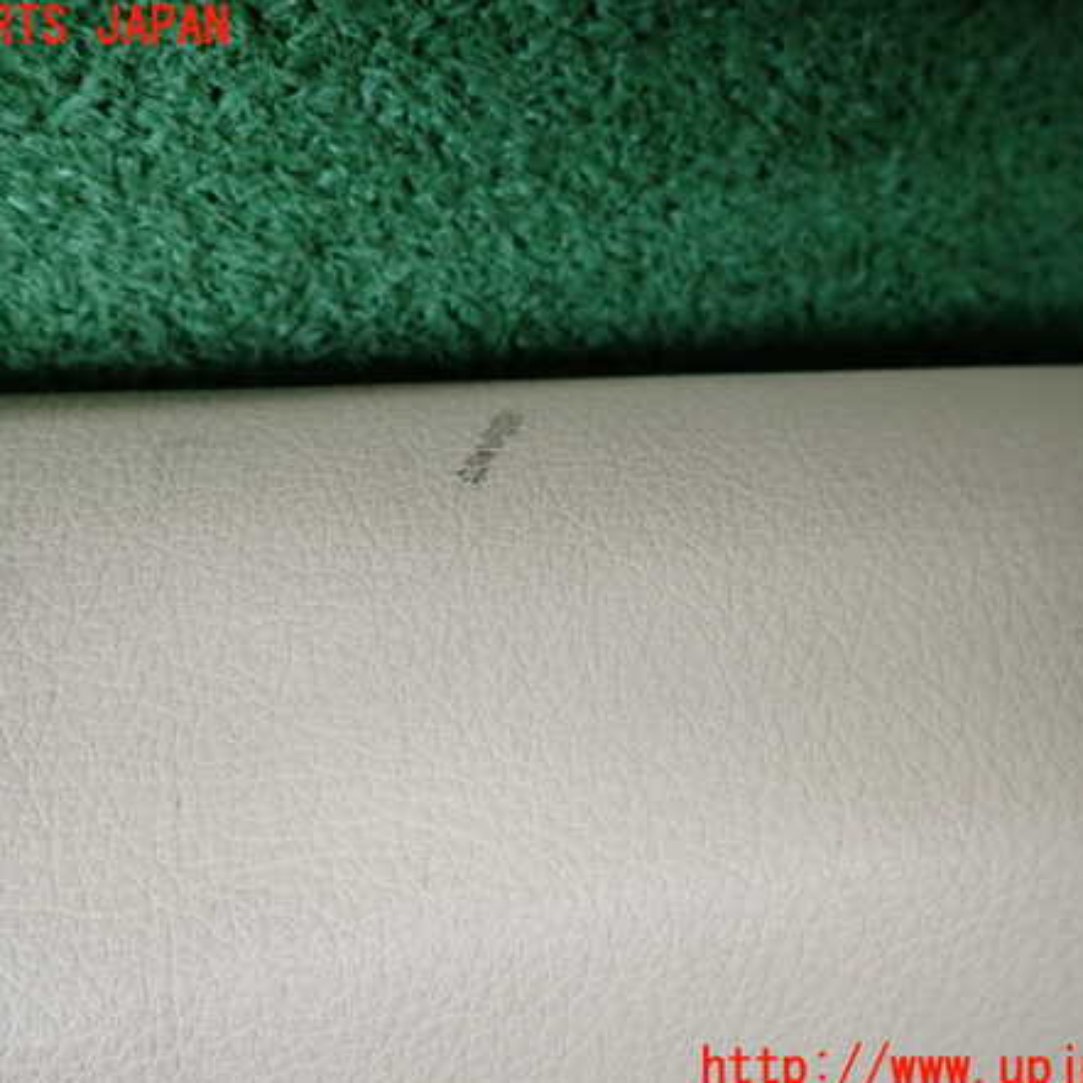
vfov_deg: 54.0
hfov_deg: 54.0
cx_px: 519
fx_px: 1062
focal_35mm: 30
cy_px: 549
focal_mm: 4.5
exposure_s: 1/60
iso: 200
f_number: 2
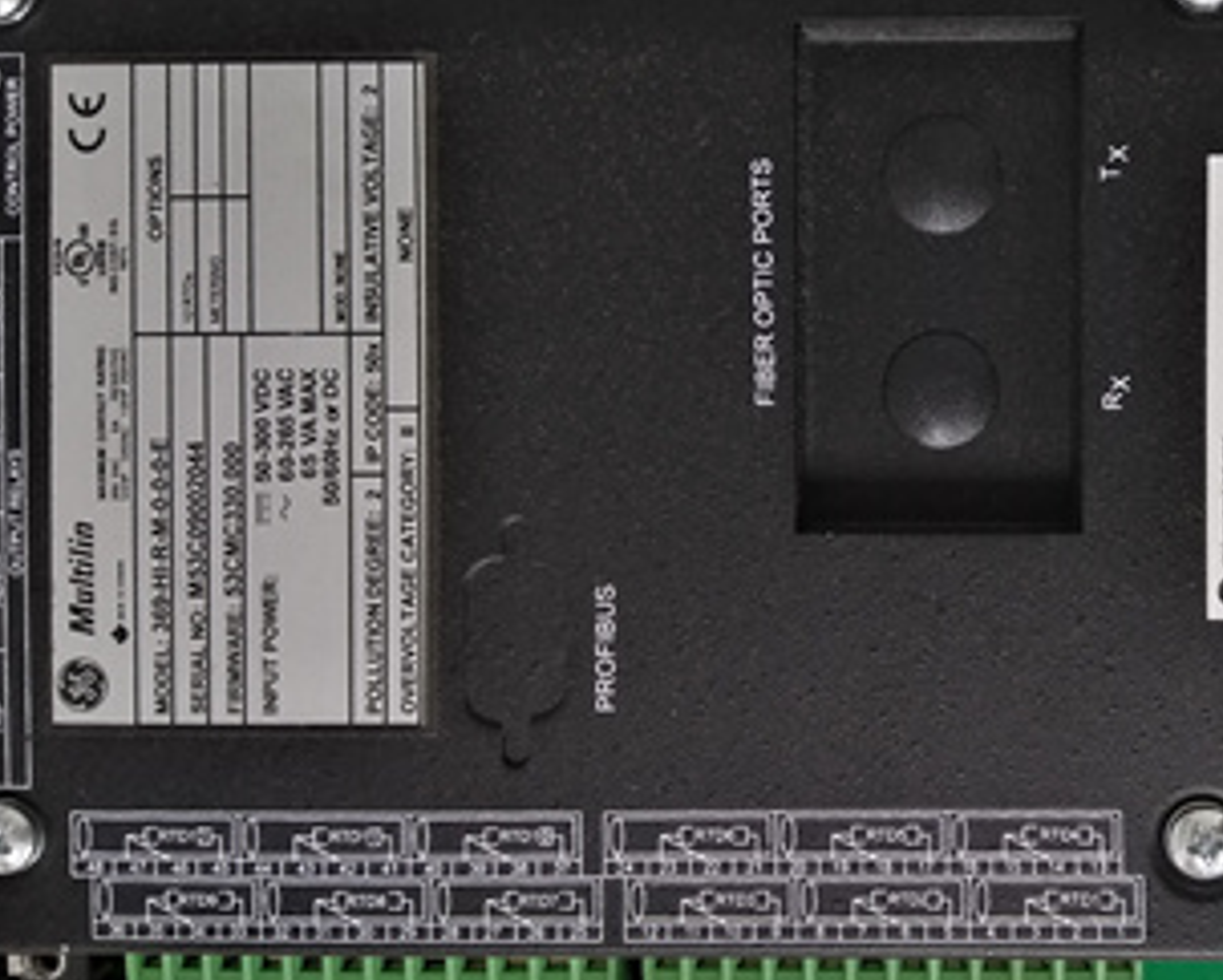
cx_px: 907
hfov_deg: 42.5
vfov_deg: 35.7
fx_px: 1521
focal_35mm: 42
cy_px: 431
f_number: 1.8
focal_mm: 3.63
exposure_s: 1/24
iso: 397
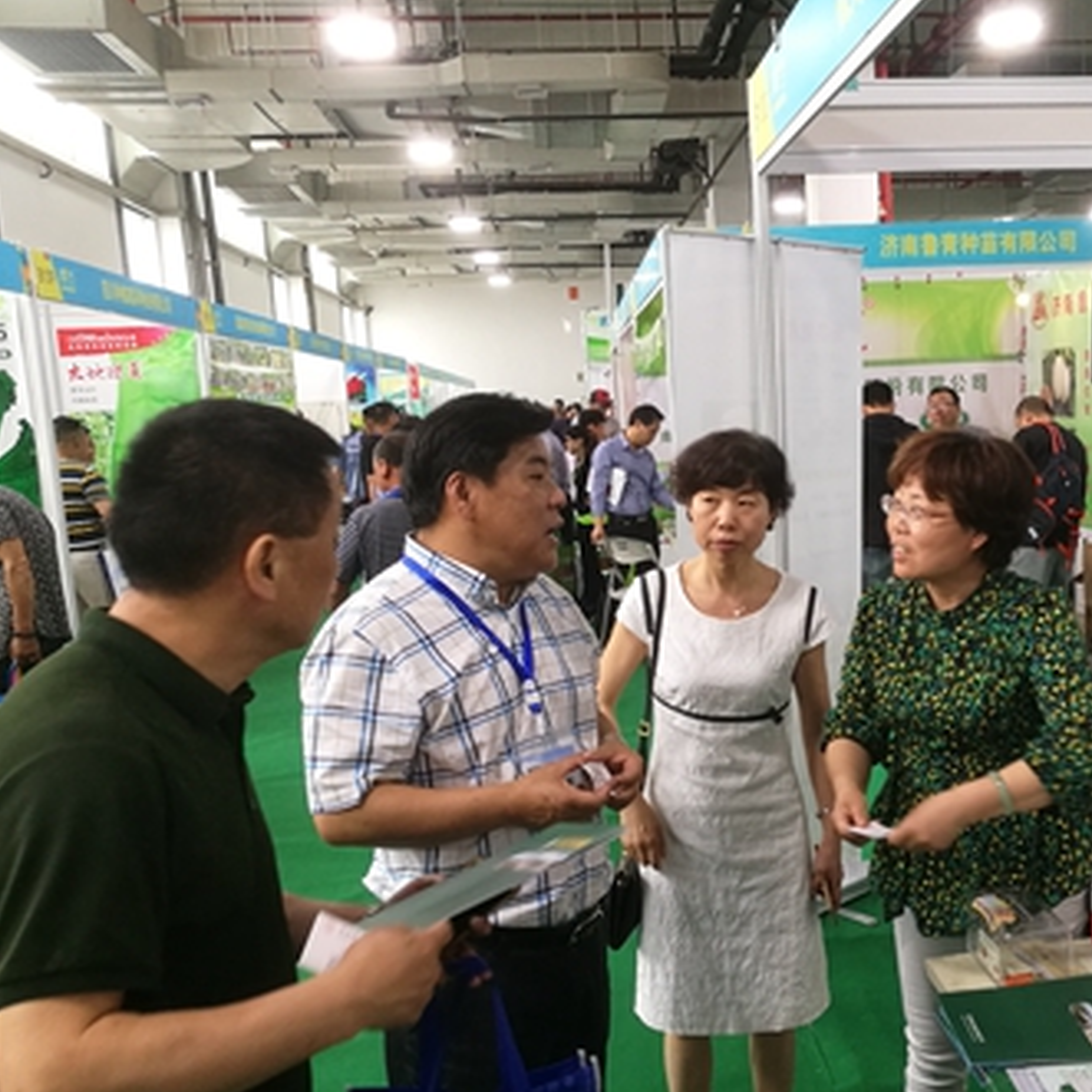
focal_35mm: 36
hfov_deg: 45.1
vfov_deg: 46.0
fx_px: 1285
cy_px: 595
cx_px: 762
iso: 200
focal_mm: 4.5
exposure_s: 1/30
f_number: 2.2
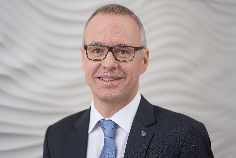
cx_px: 118
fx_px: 760
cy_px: 79
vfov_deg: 11.8
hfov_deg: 17.6
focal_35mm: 116
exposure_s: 1/100
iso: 100
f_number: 2.8
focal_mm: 116
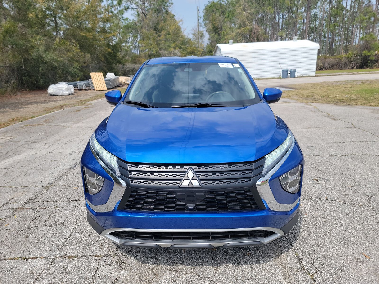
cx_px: 190
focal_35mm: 24
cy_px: 142
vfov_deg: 56.8
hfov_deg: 71.6
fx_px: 263
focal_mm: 6.7
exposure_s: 1/1013
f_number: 1.8
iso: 50
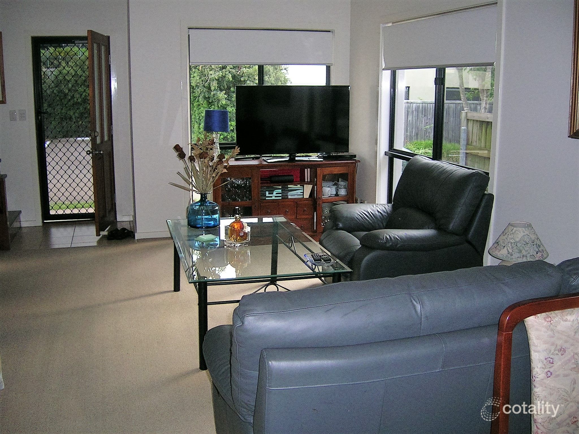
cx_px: 290
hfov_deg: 52.6
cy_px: 217
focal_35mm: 35
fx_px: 585
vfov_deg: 40.7
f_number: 2.8
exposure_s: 1/60.1
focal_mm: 5.4
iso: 111
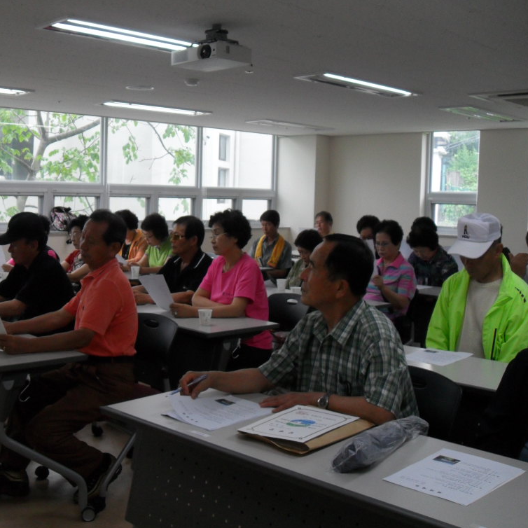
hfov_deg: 39.9
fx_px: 725
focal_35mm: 42
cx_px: 211
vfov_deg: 40.0
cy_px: 262
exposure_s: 1/125
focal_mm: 6.2
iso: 200
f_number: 2.8
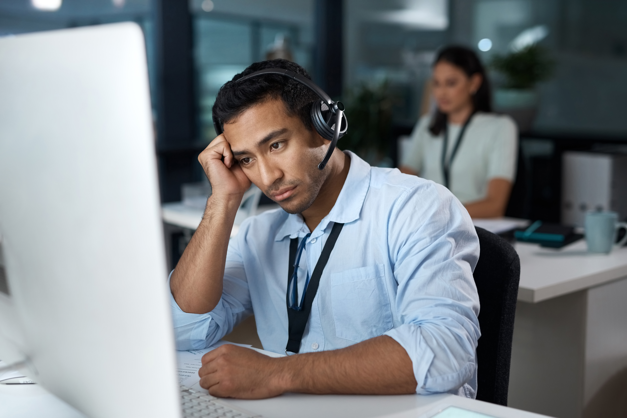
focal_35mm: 50
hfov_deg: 39.6
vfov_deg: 27.0
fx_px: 871
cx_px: 314
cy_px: 209
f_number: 2
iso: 320
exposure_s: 1/125
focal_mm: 50
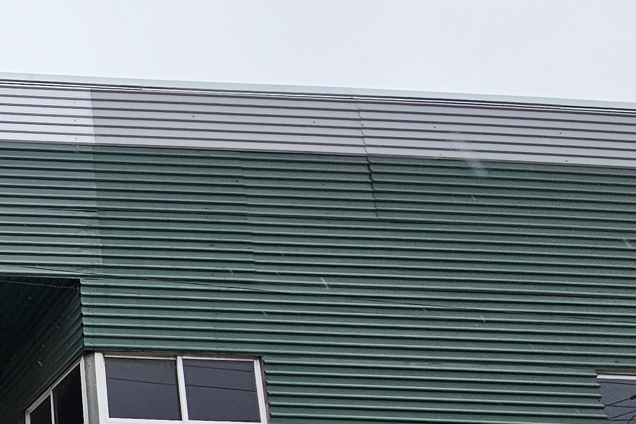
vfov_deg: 28.8
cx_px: -239
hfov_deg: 32.4
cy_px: 513
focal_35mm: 40
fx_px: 707
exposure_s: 1/792
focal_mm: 2.2
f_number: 2.2
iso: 64
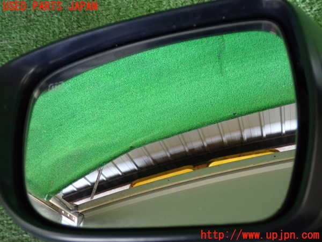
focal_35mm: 44
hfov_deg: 42.9
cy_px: 121
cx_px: 161
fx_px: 409
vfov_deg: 32.9
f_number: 2.9
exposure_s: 1/125
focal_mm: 7.84
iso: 640
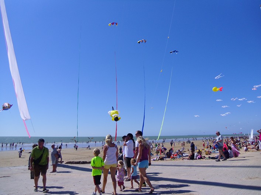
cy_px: 98
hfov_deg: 58.4
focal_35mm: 31
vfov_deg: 45.4
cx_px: 130
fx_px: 234
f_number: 9.5
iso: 80
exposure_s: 1/234
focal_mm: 5.6
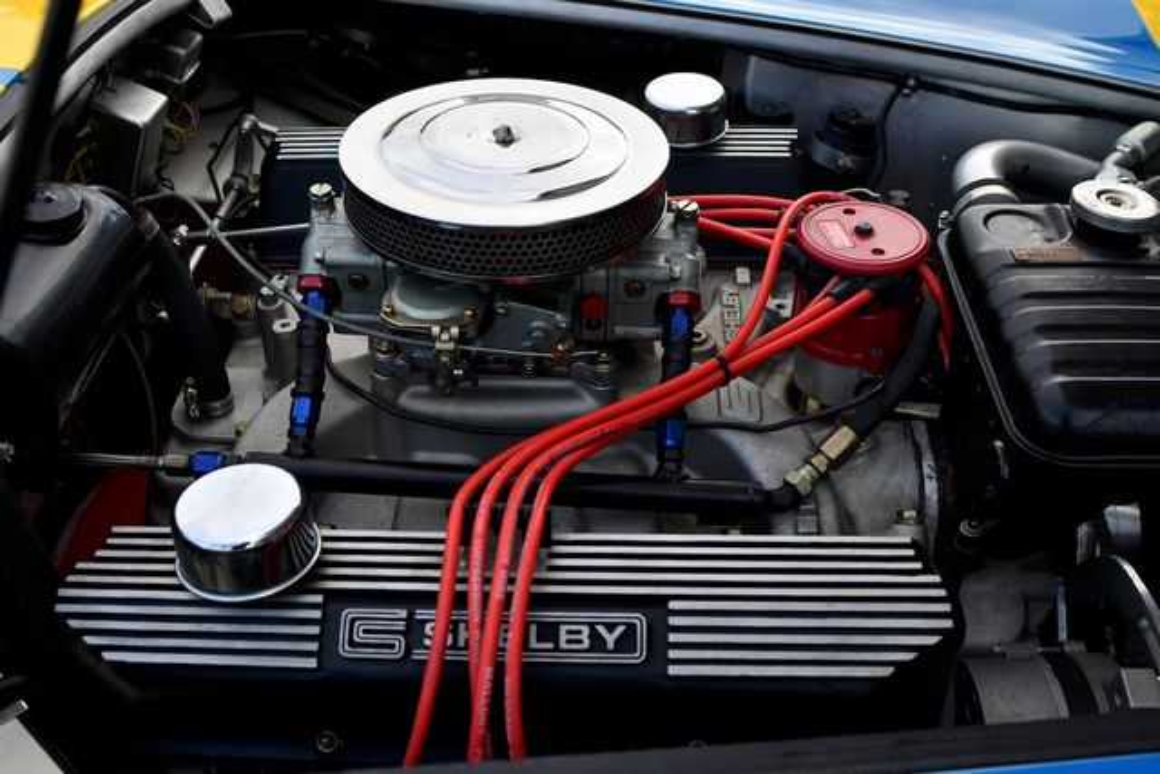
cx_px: 580
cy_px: 387
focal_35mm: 36
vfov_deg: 36.9
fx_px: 1160
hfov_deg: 53.1
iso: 400
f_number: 5
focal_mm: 24
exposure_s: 1/640
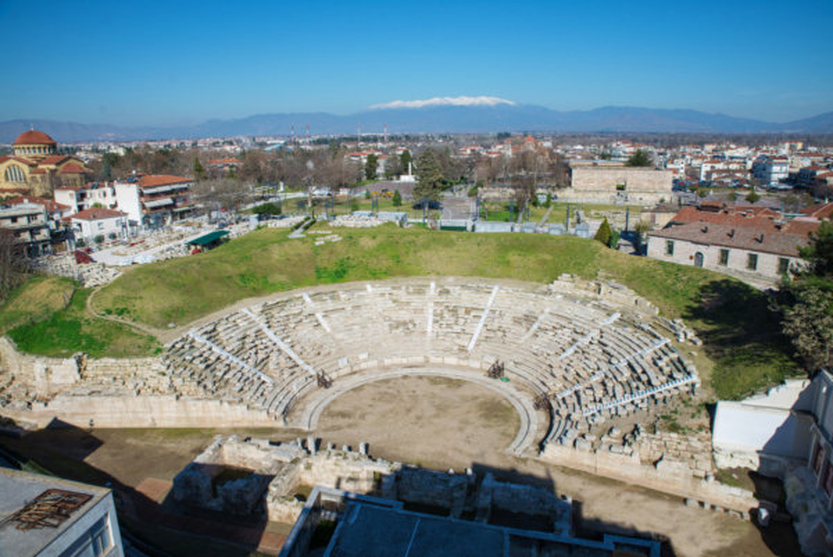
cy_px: 278
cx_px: 416
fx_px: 556
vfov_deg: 53.2
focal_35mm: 24
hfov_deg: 73.7
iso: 125
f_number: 8
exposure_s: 1/400
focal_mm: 24
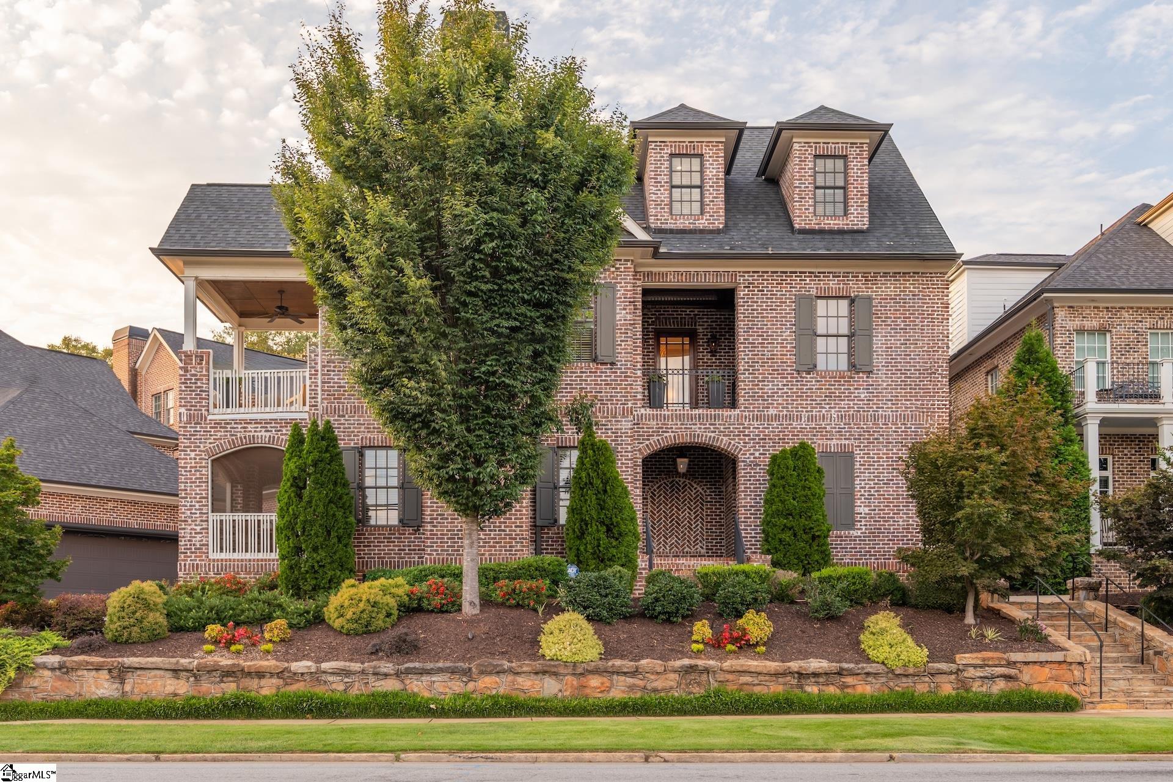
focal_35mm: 29
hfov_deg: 63.7
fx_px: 945
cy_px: 391
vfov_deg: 45.0
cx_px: 586
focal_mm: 29
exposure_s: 1/640
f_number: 4
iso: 200
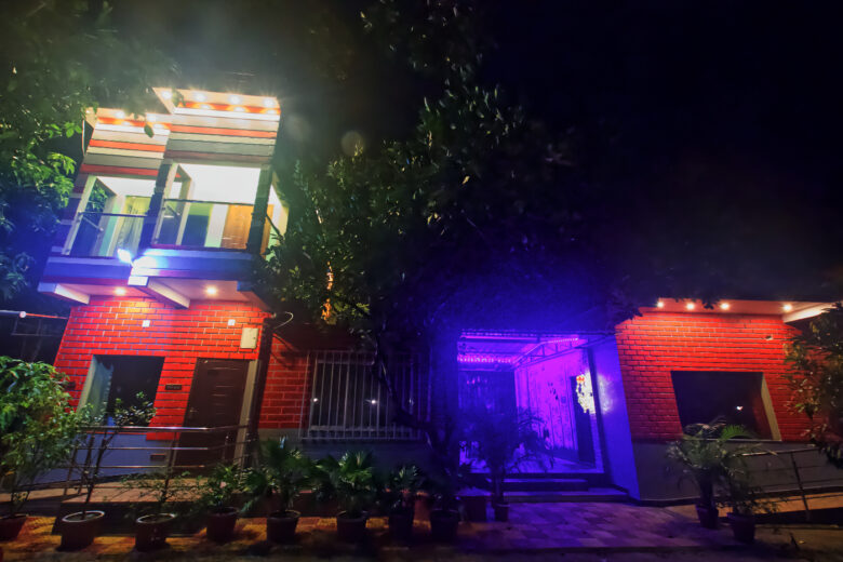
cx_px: 422
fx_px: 351
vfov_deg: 77.3
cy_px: 281
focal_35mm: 15
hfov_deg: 100.4
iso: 22800
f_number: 8
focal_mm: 10
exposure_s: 1/15
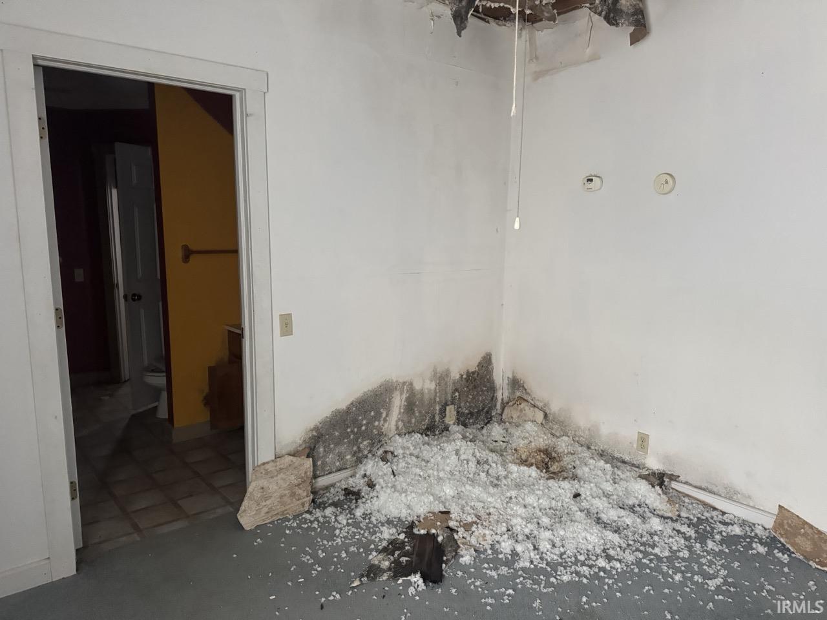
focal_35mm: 24
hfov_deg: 71.6
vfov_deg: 56.8
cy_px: 310
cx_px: 414
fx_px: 573
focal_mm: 6.76
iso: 800
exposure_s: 1/60
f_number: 1.78
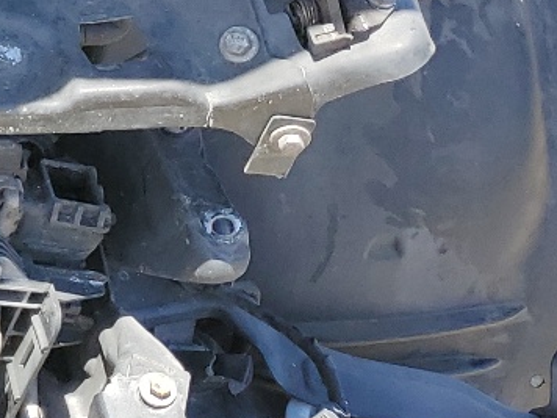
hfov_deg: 13.6
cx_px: -651
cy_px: -125
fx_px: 1883
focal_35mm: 117
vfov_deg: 12.3
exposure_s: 1/714
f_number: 1.5
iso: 50
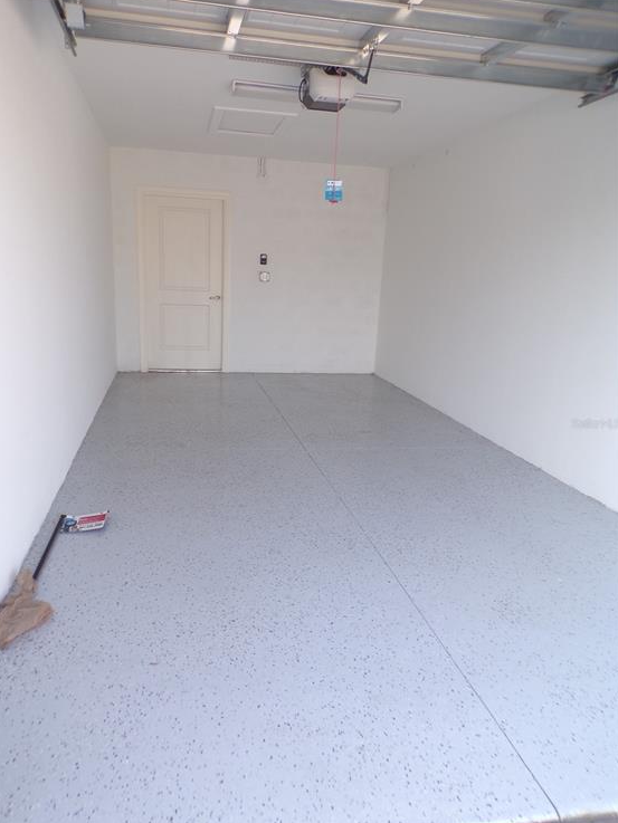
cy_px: 423
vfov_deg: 69.4
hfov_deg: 54.9
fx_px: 595
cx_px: 301
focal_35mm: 25
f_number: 4.3
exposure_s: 1/50
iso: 80
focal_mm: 4.3
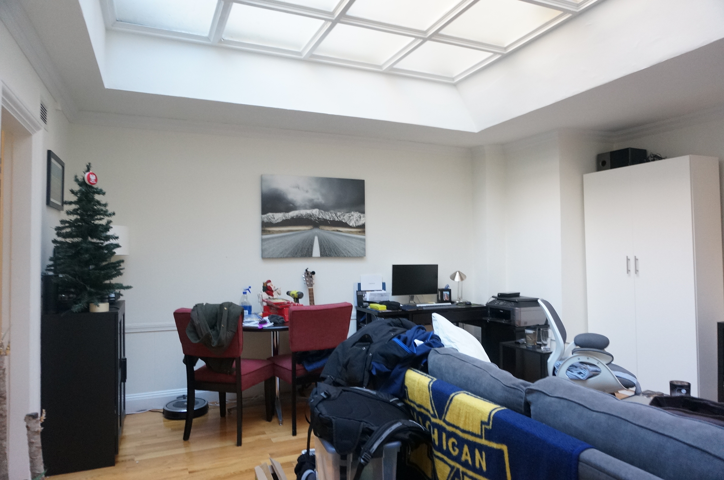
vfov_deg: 53.0
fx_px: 482
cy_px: 240
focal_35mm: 24
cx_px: 362
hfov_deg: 73.8
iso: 1600
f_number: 4
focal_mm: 16
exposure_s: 1/60
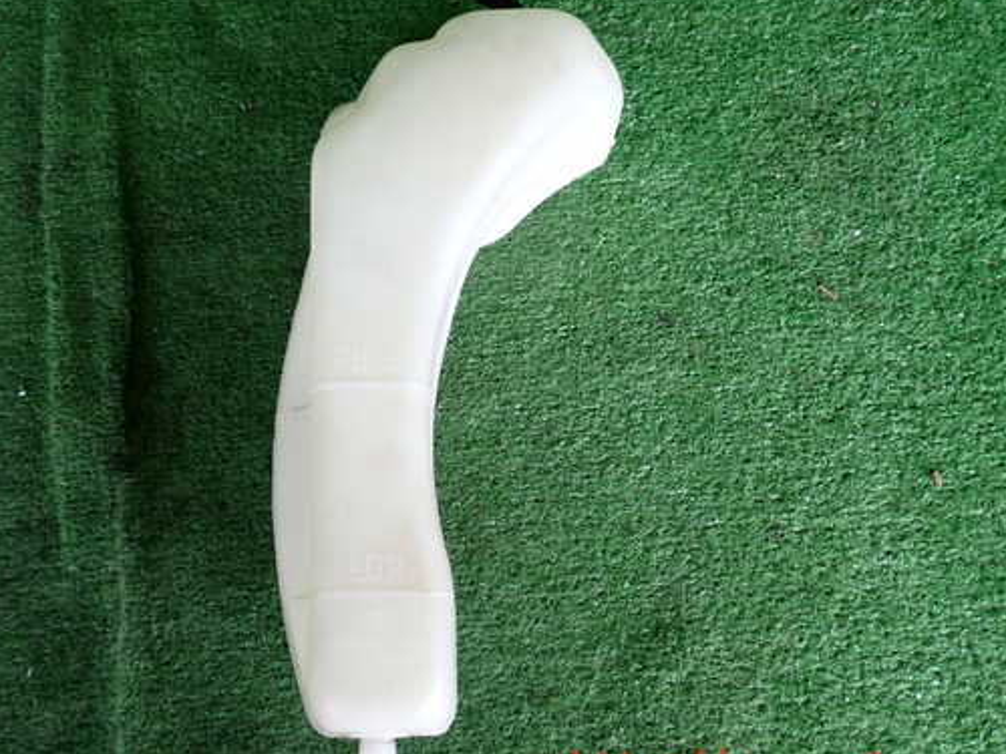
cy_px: 344
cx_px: 423
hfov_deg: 51.1
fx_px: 1046
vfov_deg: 39.6
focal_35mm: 36
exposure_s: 1/100
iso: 200
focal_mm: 5.4
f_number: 2.3
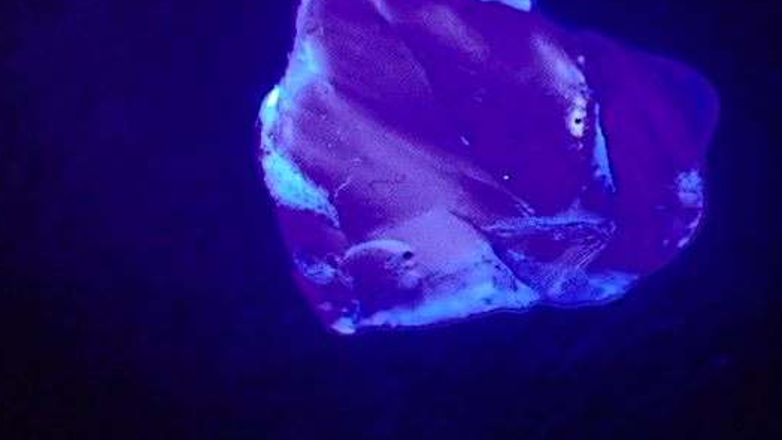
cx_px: 458
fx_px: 2344
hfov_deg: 18.9
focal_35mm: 113
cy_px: 133
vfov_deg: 10.7
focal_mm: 15.41
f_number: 4.5
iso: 1600
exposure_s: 1/20
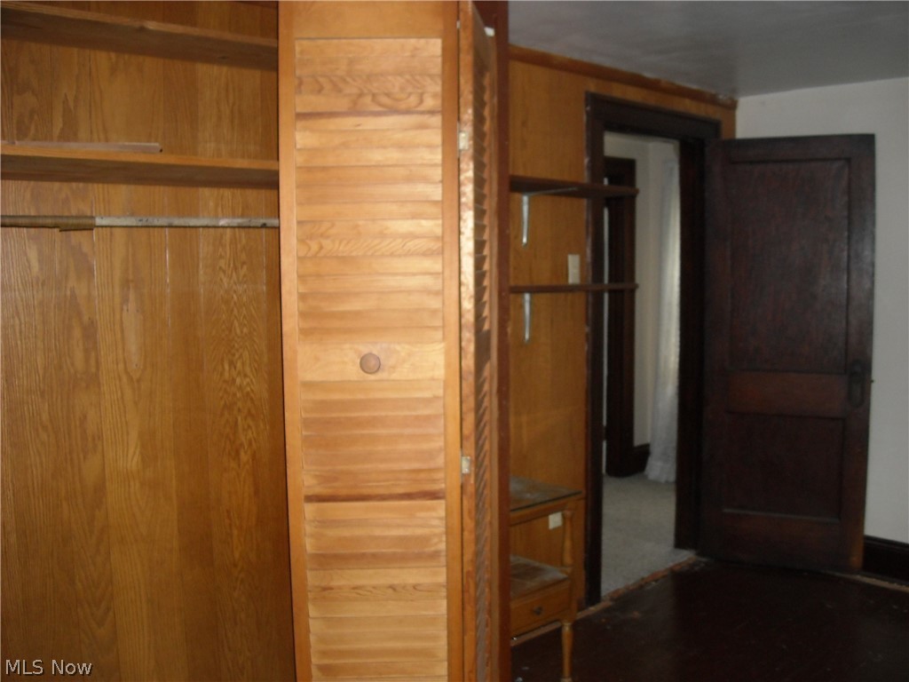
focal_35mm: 35
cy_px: 341
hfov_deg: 52.6
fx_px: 919
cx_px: 454
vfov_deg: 40.7
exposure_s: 1/60
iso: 200
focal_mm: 5.7
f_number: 2.8
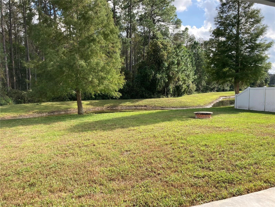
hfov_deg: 63.4
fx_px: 222
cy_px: 104
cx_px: 138
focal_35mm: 28
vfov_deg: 49.7
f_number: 1.8
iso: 20
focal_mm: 3.99
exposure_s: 1/771
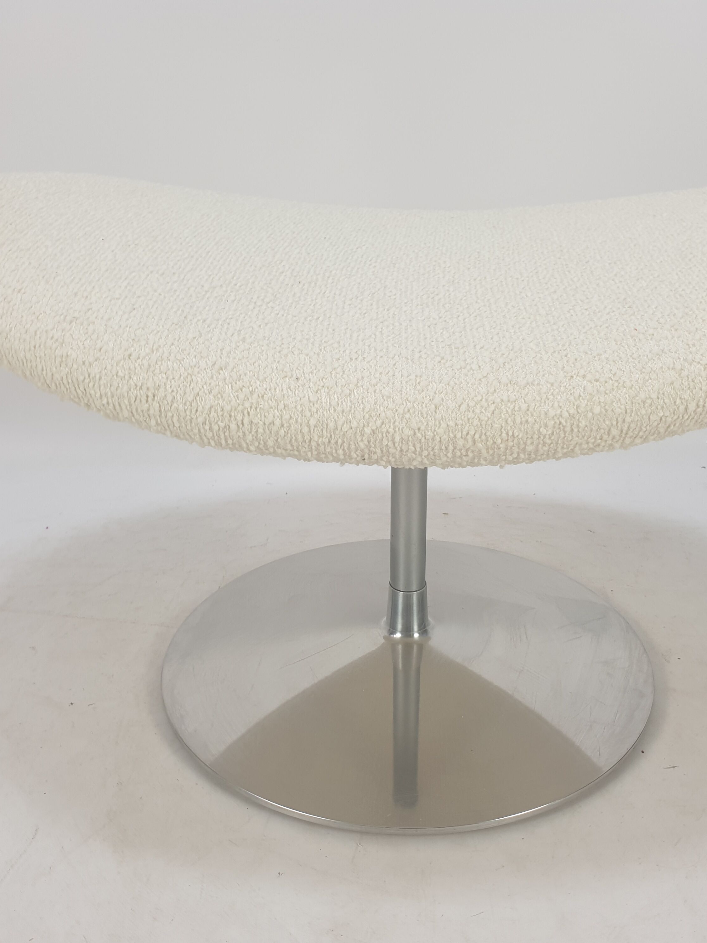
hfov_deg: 40.7
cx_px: 384
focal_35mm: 35
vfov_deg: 52.6
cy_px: 474
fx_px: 953
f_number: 2.4
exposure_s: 1/100
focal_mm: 4.3
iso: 64
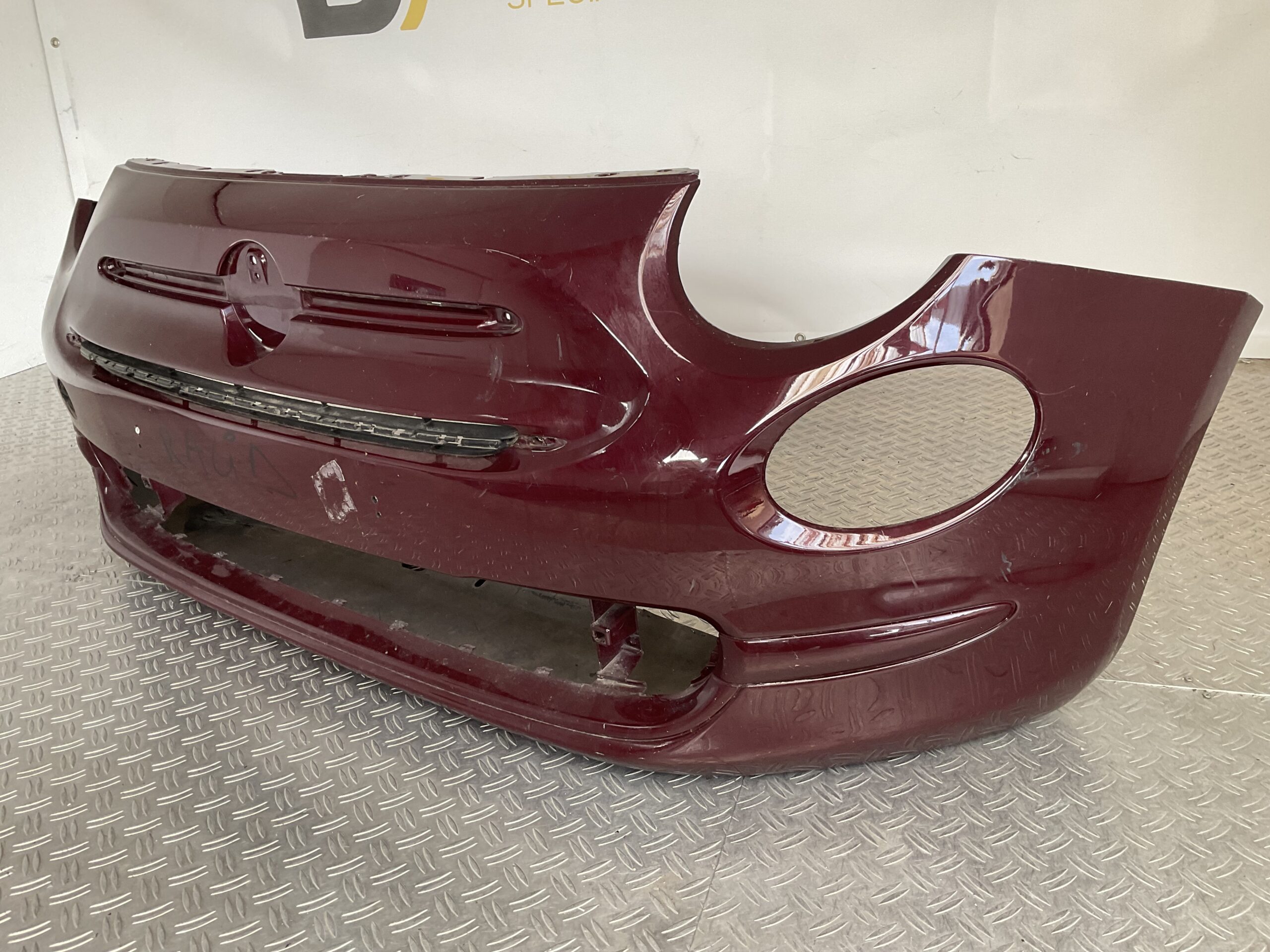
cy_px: 476
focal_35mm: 29
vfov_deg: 48.2
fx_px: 1064
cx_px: 635
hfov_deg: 61.7
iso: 40
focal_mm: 3
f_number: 1.8
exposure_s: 1/60
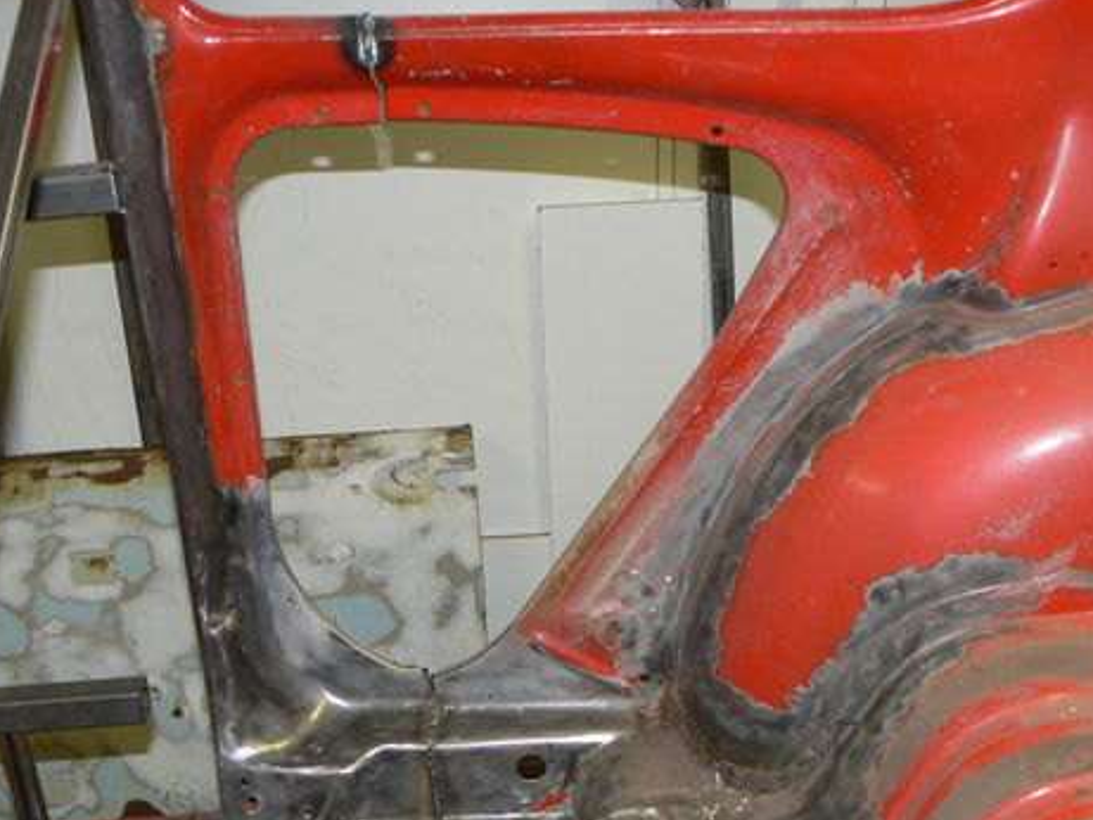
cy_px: 536
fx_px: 1579
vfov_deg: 29.0
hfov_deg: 38.1
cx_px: 469
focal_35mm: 50
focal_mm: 6
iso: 100
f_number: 2.8
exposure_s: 1/30
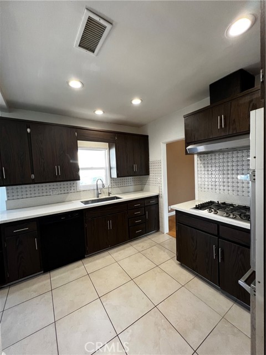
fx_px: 133
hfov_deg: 89.9
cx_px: 133
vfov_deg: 106.2
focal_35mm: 13
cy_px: 178
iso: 160
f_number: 1.8
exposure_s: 1/120
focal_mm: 1.57
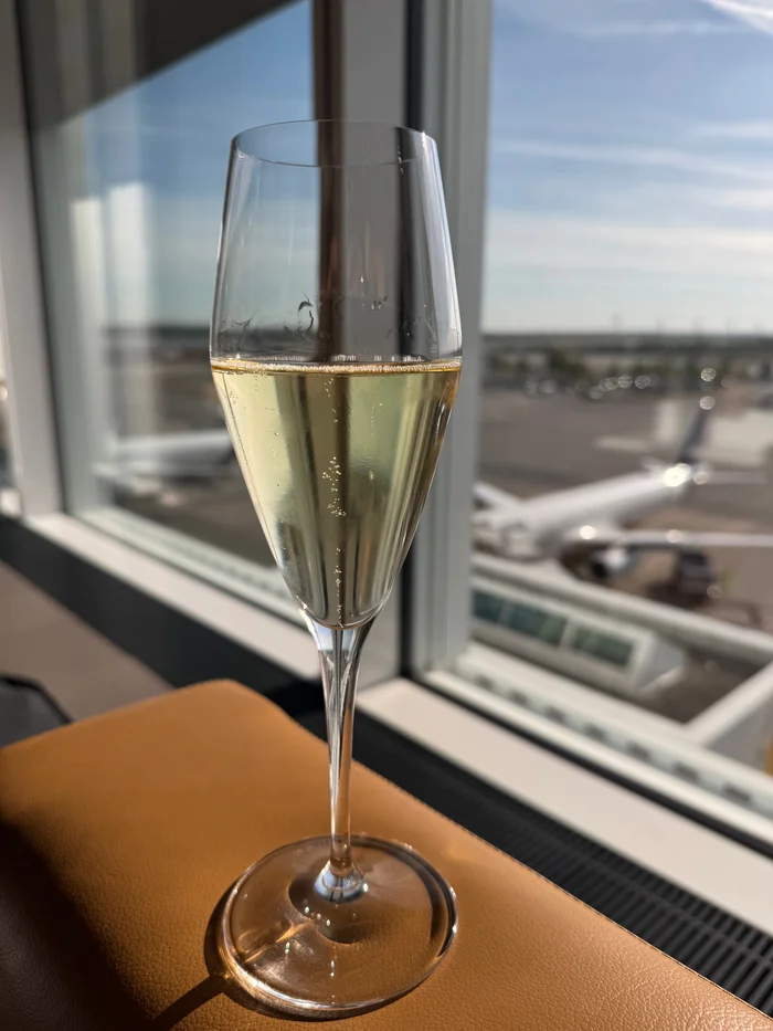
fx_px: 714
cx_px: 386
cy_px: 516
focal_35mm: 24
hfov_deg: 56.8
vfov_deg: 71.6
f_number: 1.78
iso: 80
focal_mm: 6.76
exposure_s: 1/4608
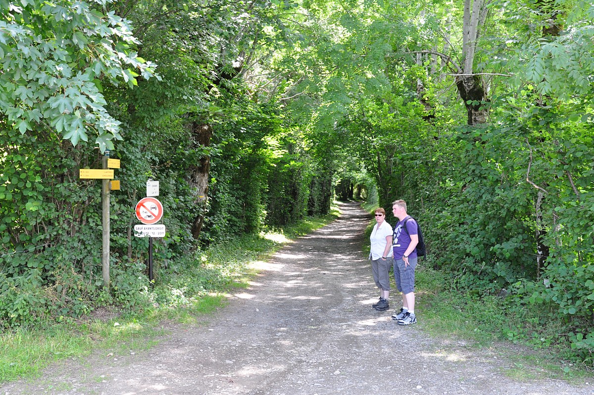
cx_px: 297
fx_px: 742
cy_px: 198
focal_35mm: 45
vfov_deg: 29.8
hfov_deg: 43.7
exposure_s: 1/50
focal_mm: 30
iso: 800
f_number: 8
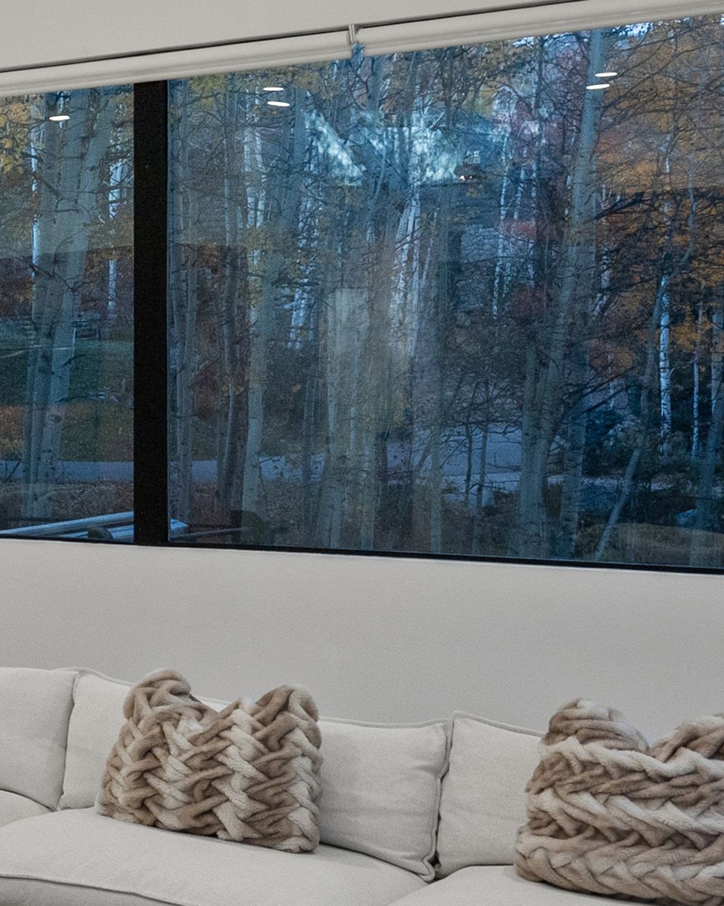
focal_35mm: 75
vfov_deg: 25.3
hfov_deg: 17.0
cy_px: 577
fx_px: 2010
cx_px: -556
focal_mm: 17
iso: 640
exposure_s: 1/5
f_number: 7.1
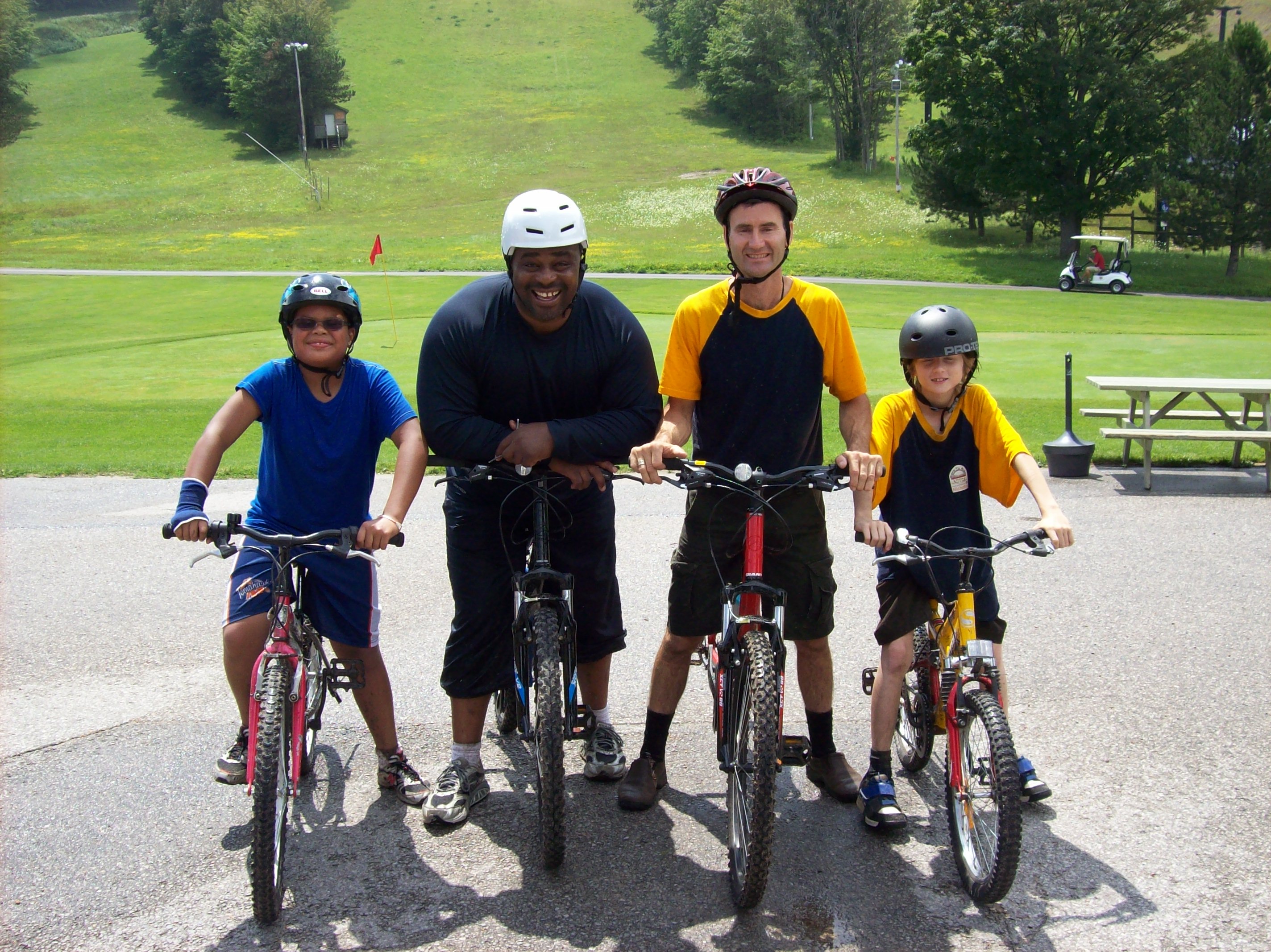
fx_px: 1321
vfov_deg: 39.6
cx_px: 636
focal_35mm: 36
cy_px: 476
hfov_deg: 51.4
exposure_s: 1/331
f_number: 4.8
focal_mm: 6
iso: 80
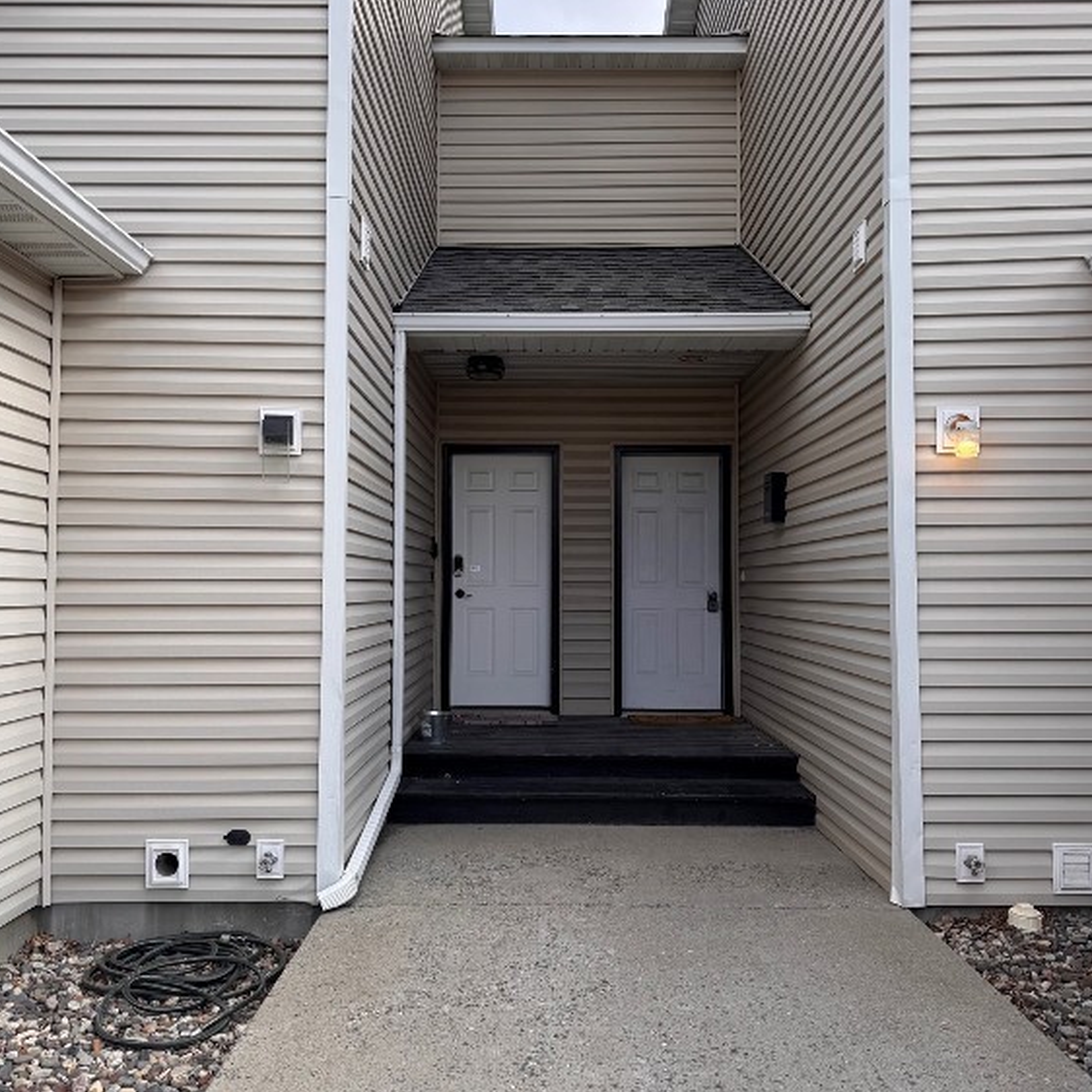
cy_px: 534
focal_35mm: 29
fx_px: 1035
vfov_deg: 55.6
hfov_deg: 55.6
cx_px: 548
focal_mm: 6.76
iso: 80
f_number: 1.78
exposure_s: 1/1923
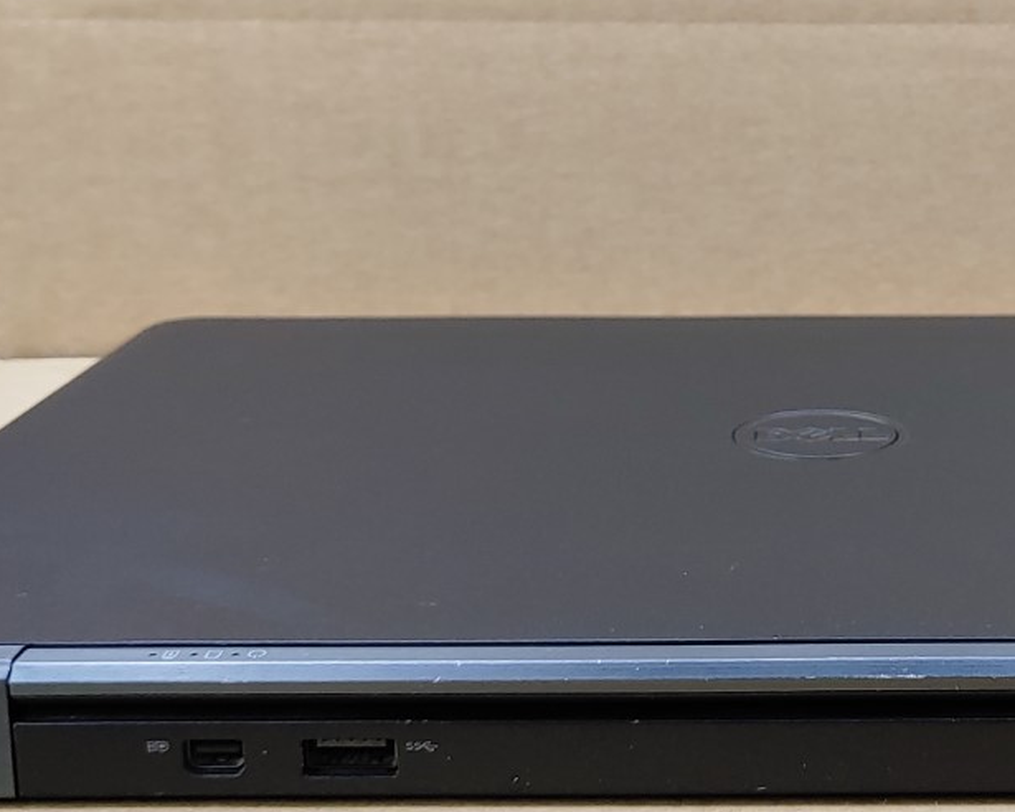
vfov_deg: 23.7
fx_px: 1923
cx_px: 810
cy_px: 257
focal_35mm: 64
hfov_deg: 28.9
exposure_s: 1/120
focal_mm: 4.36
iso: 50
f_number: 1.8
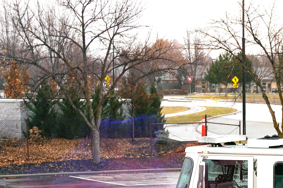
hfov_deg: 14.9
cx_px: 477
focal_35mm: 123
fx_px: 967
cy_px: 233
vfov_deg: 10.9
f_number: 4
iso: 160
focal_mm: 28
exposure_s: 1/60
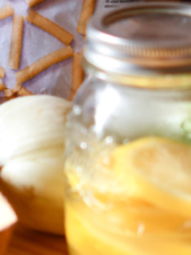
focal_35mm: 143
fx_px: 1054
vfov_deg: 13.6
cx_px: -24
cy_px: -20
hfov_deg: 10.2
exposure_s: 1/120
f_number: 2
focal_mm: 6
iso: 80
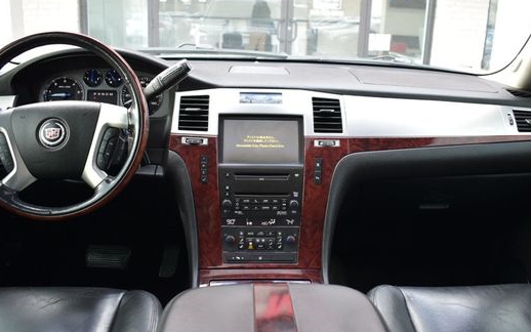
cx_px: 274
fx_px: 492
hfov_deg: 56.7
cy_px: 156
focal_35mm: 34
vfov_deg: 37.3
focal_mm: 18
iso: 320
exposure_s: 1/60
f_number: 3.5
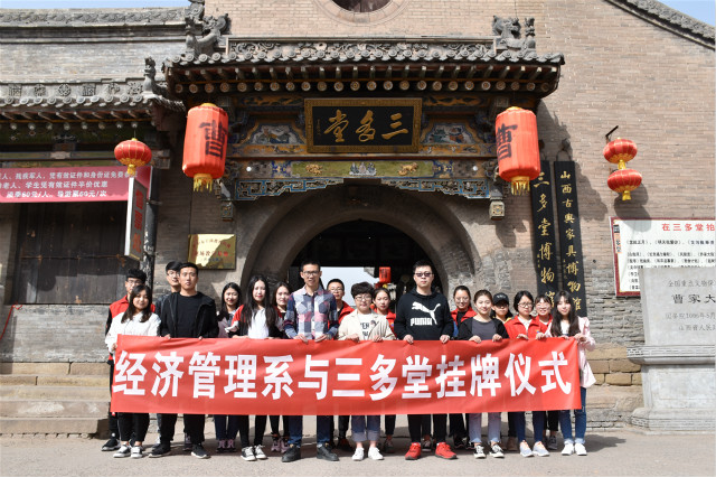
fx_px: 596
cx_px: 358
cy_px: 238
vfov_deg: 43.6
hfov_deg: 62.0
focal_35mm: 30
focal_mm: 20
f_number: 9
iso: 200
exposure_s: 1/320
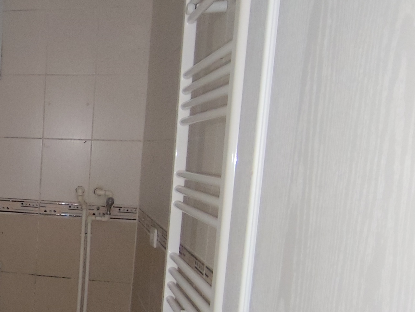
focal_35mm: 41
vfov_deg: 35.0
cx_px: -55
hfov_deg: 37.3
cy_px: 191
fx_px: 492
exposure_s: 1/33.3
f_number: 2.2
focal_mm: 1.65
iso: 640
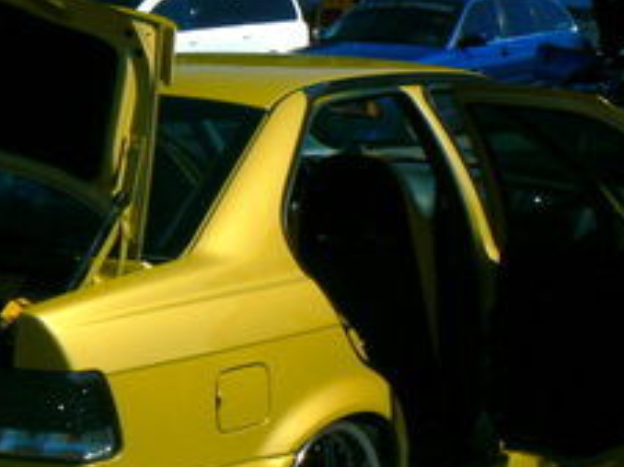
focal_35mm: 102
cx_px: 155
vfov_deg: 14.5
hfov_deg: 19.1
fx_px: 1837
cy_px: 301
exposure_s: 1/800
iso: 80
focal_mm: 6
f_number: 8
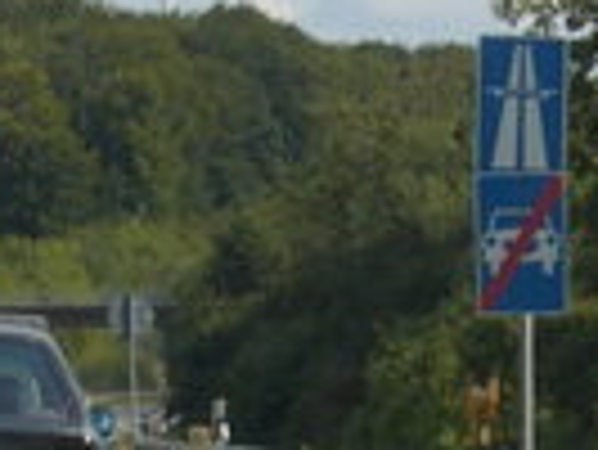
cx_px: 427
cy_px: 418
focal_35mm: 442
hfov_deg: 4.5
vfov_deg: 3.4
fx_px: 7643
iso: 70
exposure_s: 1/260
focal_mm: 15.1
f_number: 5
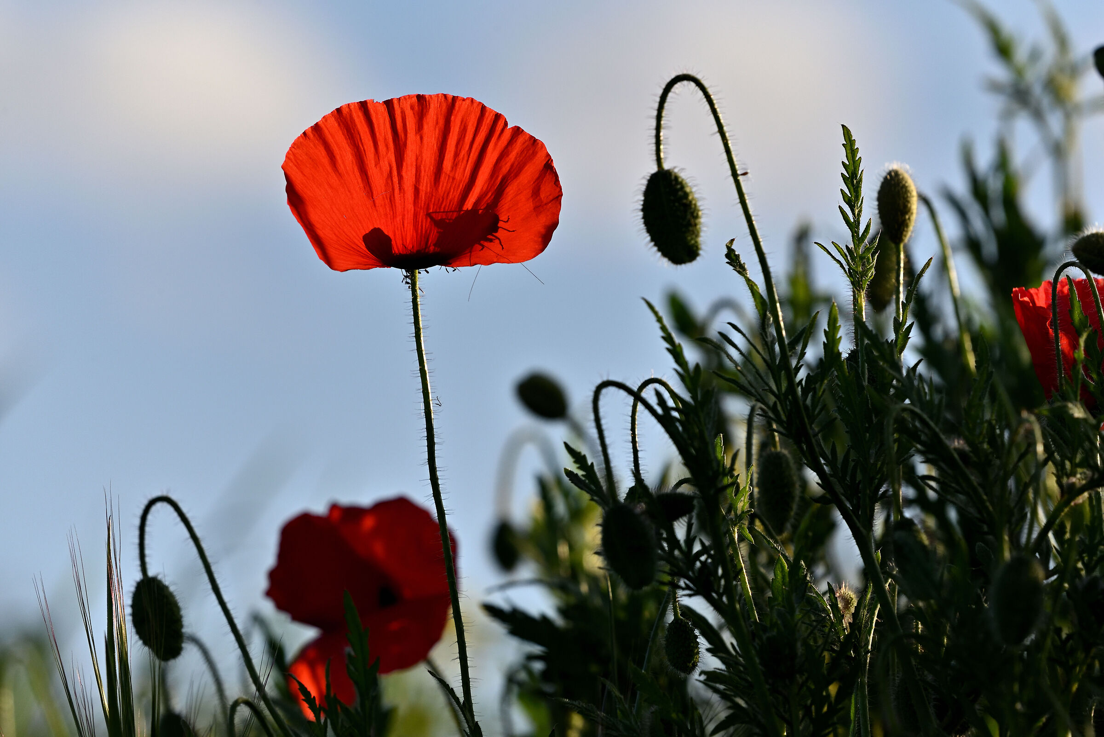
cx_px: 552
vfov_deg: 3.4
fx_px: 12270
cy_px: 368
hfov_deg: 5.2
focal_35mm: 400
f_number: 9
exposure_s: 1/2000
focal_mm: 400
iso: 500
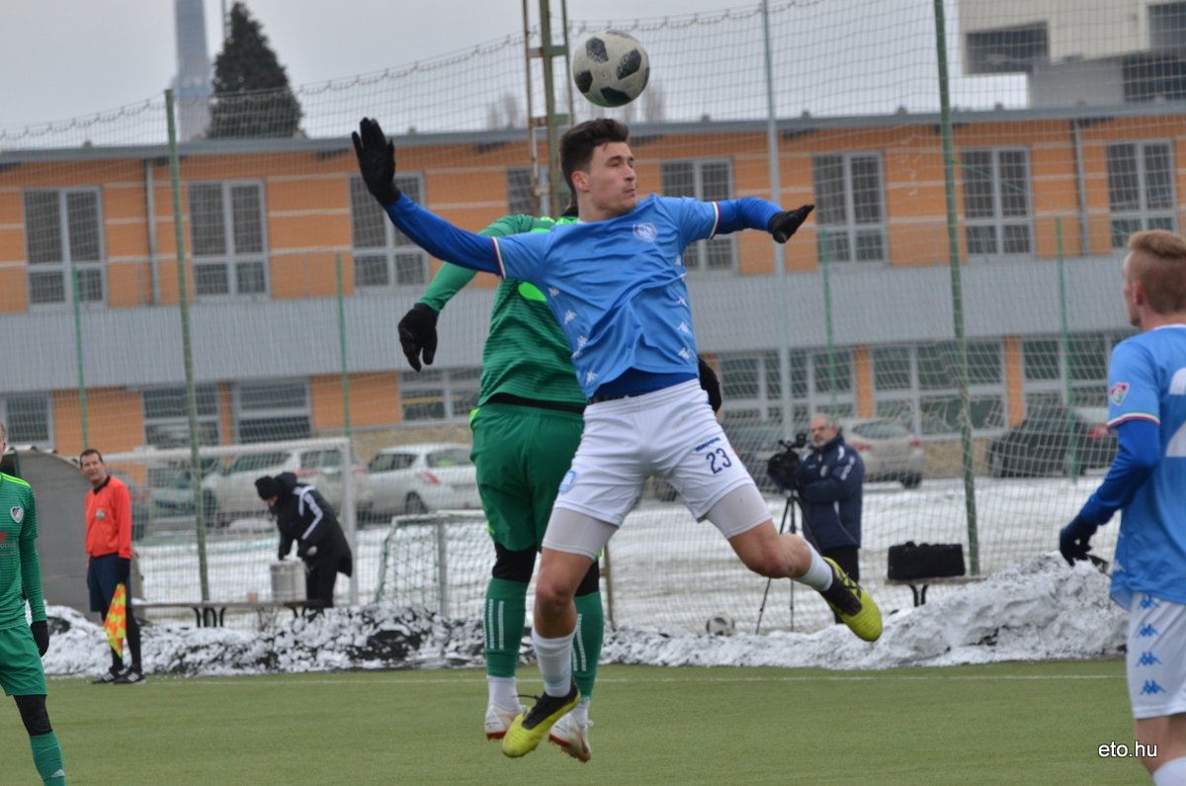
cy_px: 393
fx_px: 7644
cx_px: 593
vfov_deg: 5.9
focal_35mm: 232
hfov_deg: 8.9
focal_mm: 155
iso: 500
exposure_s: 1/1600
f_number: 5.6
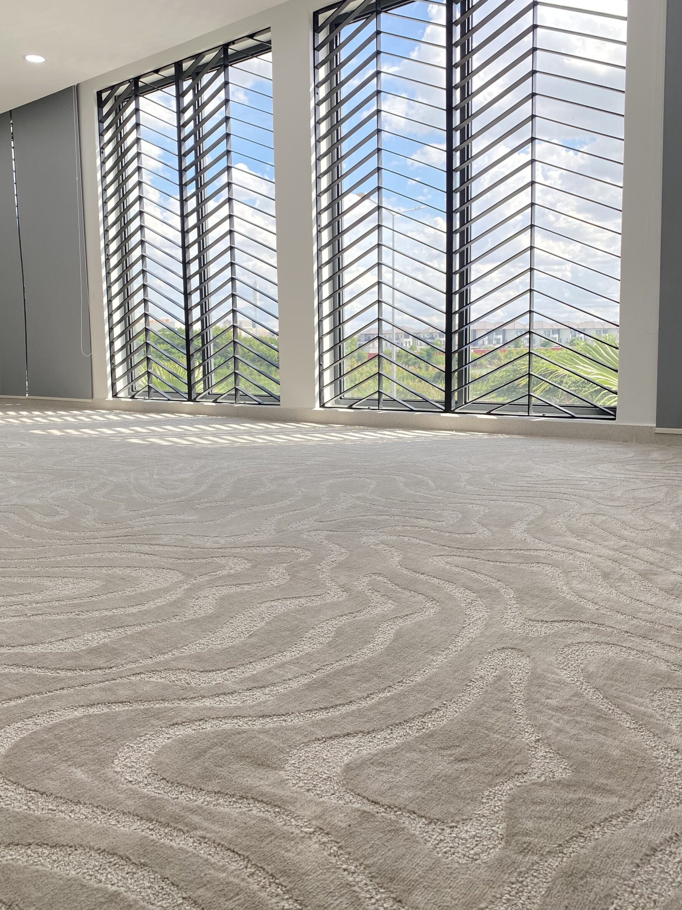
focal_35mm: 28
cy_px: 441
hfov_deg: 49.7
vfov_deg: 63.4
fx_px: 735
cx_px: 316
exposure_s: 1/226
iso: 32
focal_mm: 4.25
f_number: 1.8
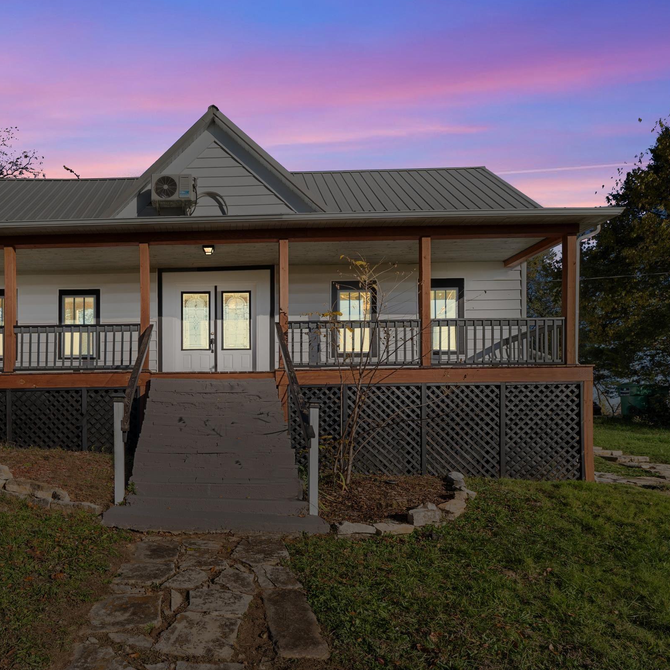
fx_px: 438
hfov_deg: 72.1
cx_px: 212
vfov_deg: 74.8
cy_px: 337
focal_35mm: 20
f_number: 9
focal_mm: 10
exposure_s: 1/100
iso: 200
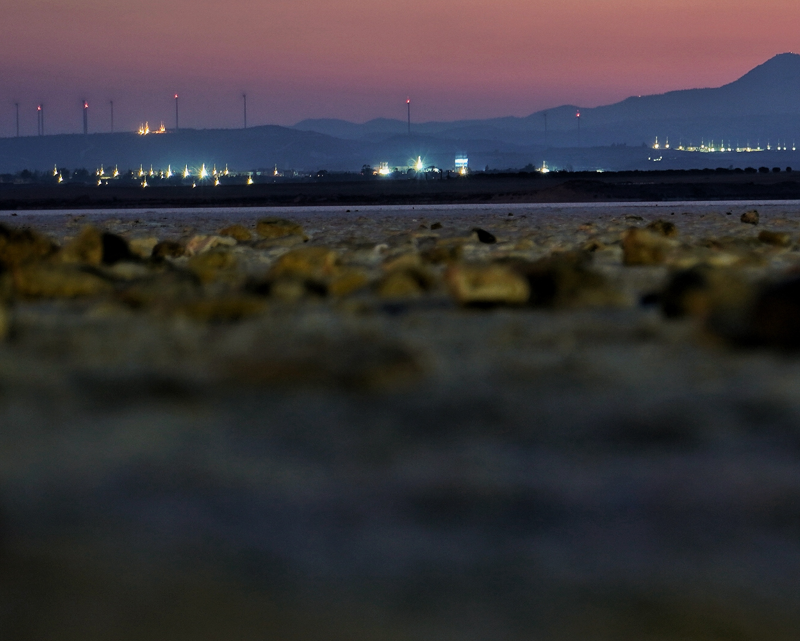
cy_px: 336
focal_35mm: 160
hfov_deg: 11.9
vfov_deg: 9.7
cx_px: 848
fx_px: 3789
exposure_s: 25
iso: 100
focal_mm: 50
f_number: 6.3
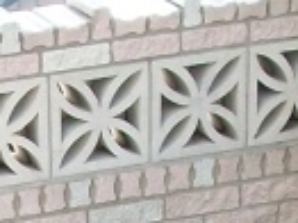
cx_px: -176
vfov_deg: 5.5
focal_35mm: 253
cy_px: 677
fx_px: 2176
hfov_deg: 7.7
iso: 80
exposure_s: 1/160
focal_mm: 5.7
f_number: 2.9
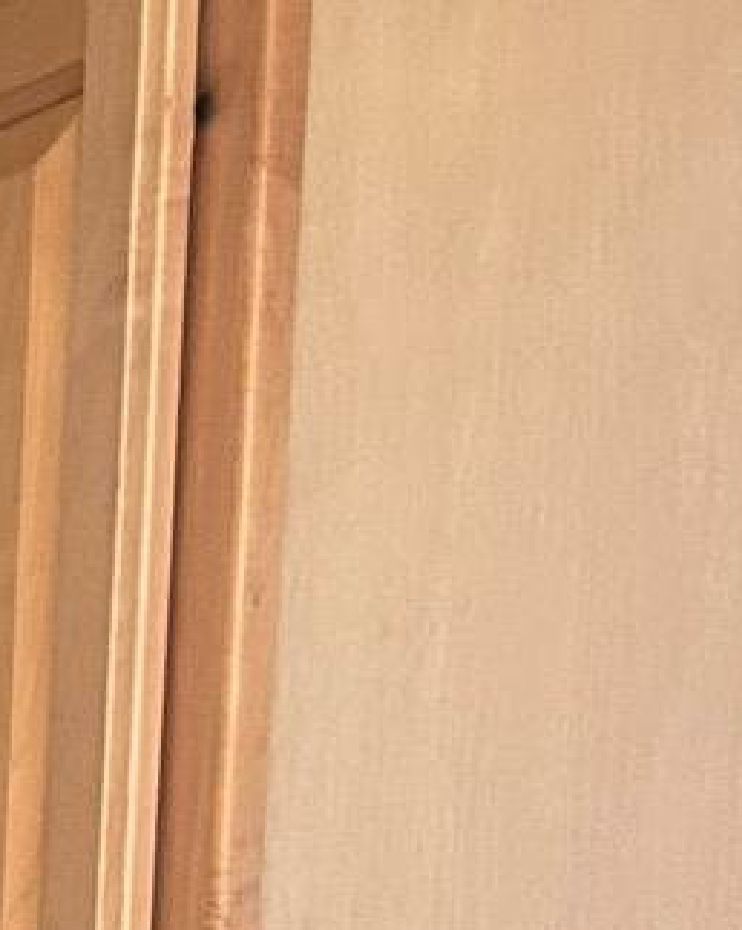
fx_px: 4424
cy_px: 1843
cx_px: -2079
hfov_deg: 7.4
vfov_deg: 10.9
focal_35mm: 161
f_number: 1.5
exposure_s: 1/60
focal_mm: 5.7
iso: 200
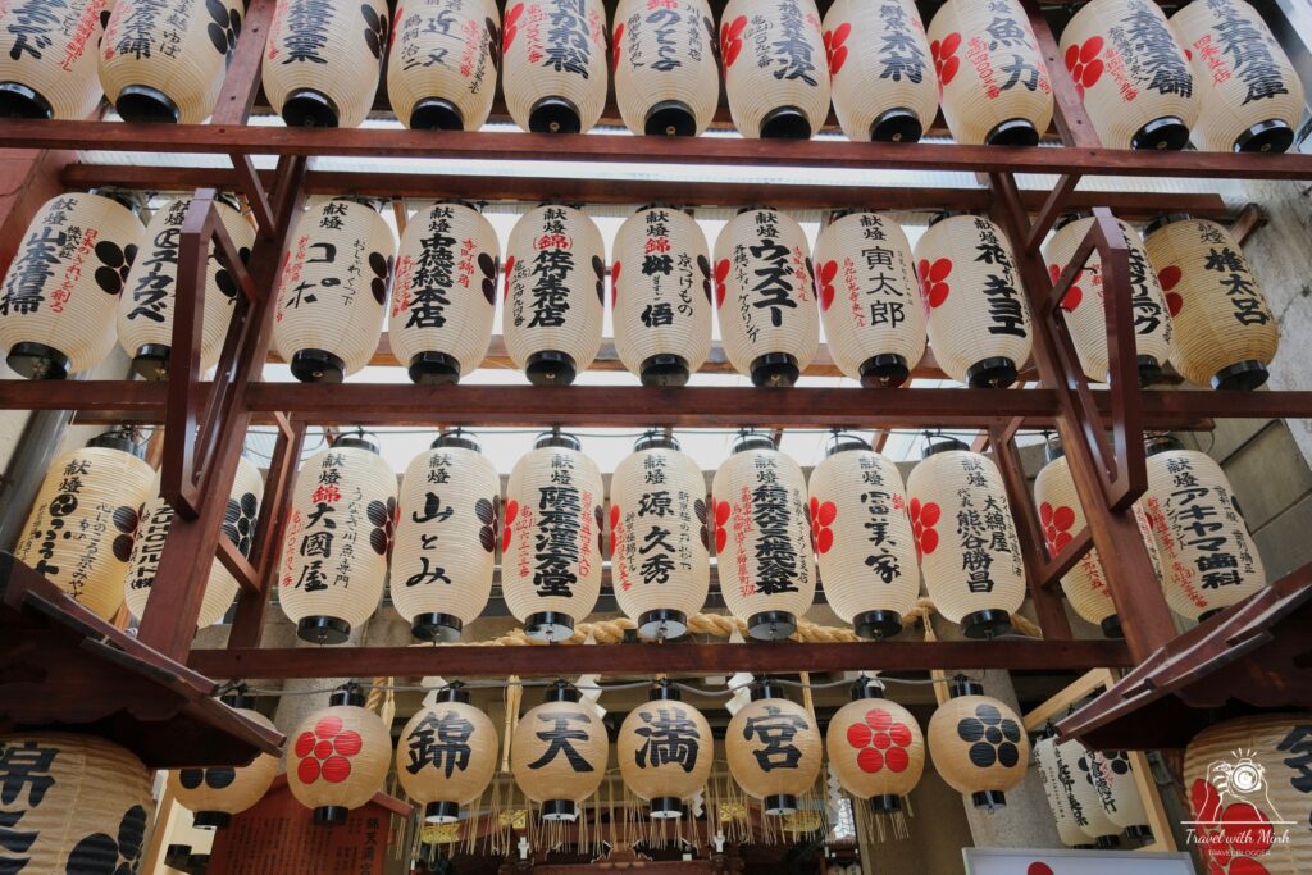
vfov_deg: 53.1
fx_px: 875
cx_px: 656
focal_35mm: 24
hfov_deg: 73.7
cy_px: 438
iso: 400
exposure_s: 1/400
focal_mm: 16
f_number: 4
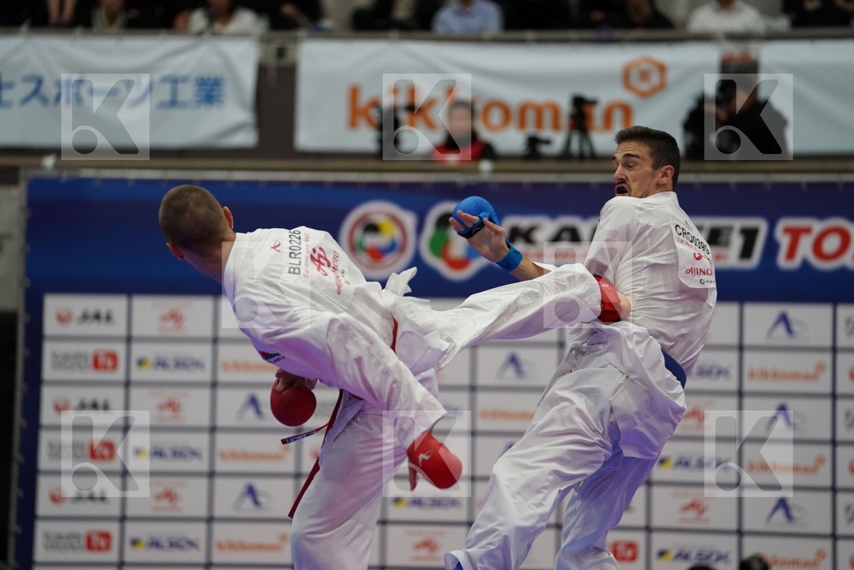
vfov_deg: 7.3
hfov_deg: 10.9
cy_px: 285
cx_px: 427
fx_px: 4483
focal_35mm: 189
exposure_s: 1/1000
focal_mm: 189
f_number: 2.8
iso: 2500
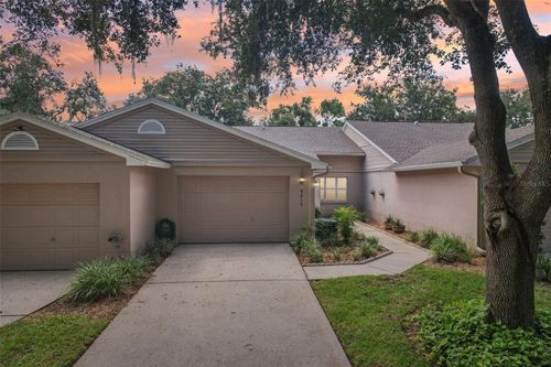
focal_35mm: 22
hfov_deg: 78.6
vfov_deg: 57.2
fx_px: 337
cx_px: 276
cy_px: 184
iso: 110
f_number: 2.8
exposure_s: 1/400
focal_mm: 8.38
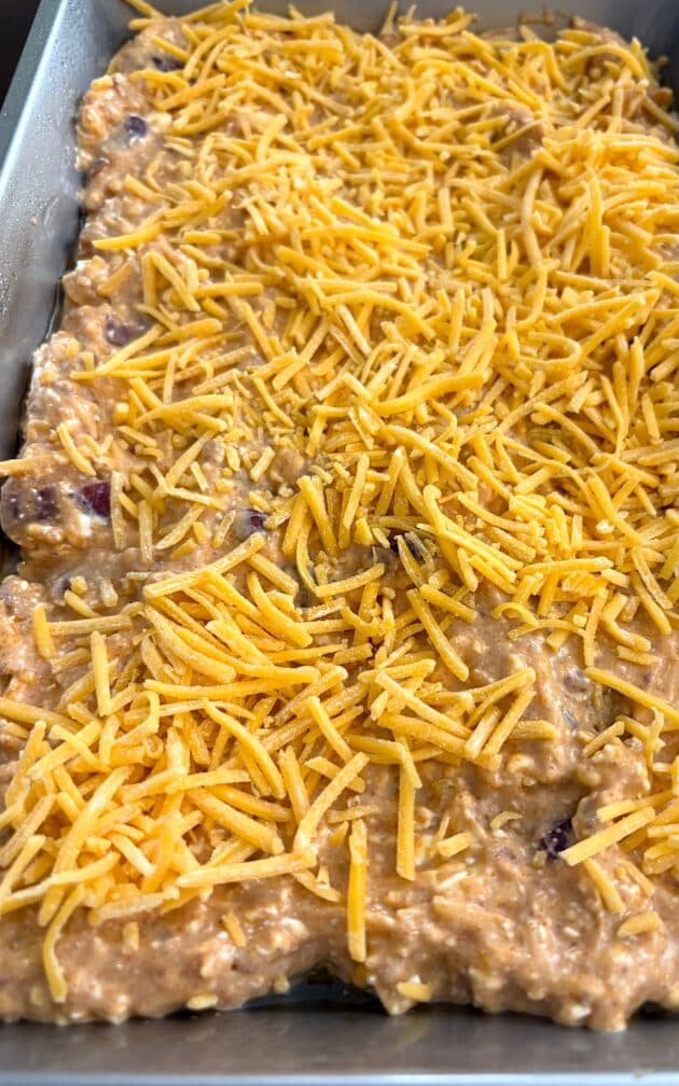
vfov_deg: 66.5
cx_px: 405
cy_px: 544
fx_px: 829
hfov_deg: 44.3
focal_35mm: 28
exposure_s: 1/60
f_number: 1.6
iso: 200
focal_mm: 5.96
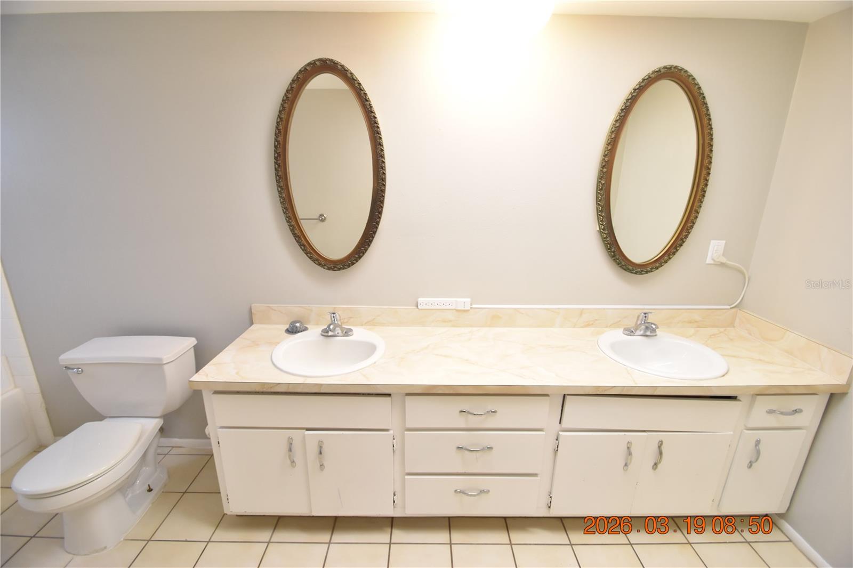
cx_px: 426
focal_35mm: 15
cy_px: 284
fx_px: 355
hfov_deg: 100.4
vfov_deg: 77.3
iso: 800
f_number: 3.5
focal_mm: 10
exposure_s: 1/90
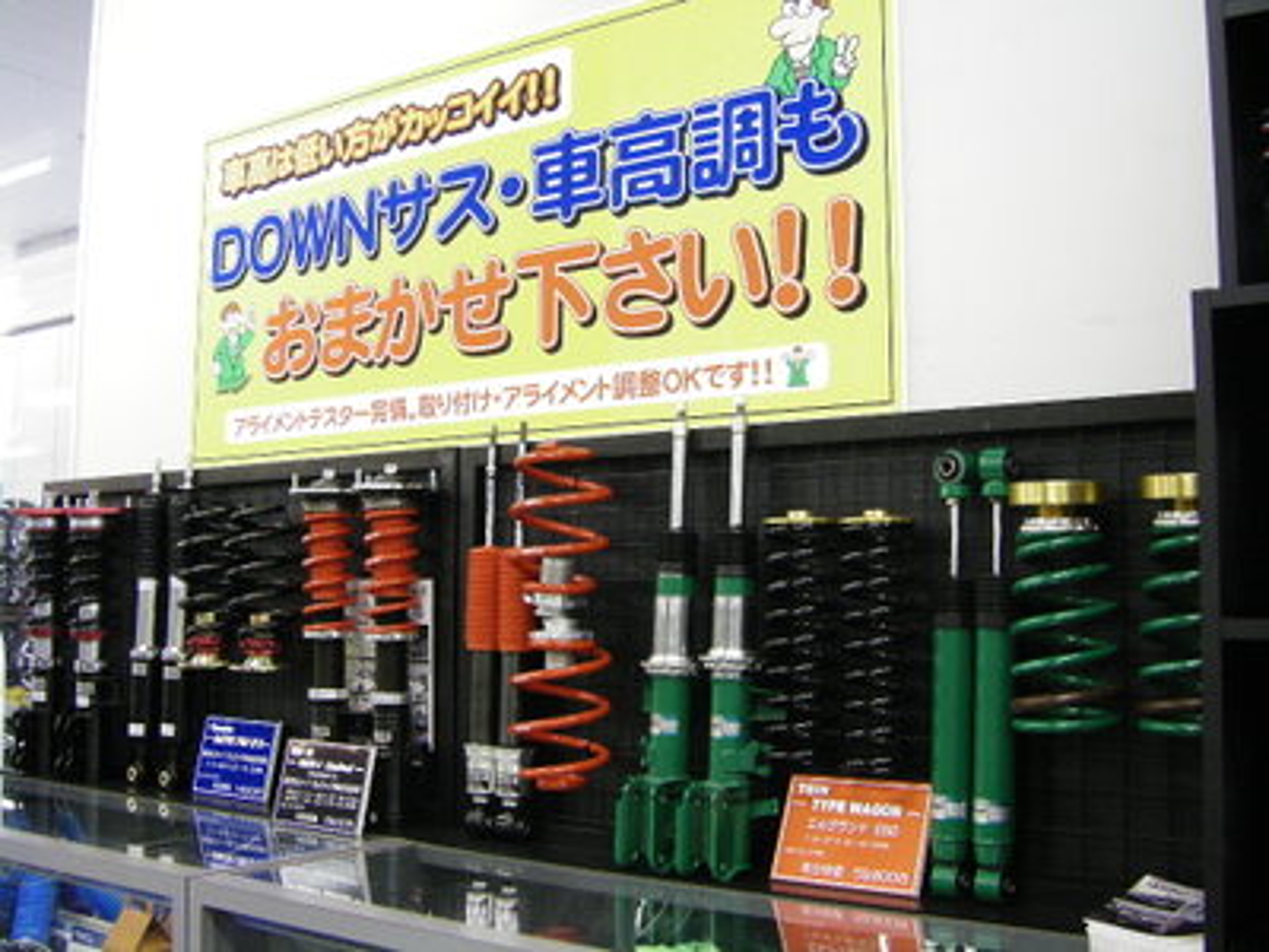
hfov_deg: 49.0
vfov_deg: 37.7
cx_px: 634
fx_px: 1393
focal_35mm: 38
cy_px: 476
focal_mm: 6.3
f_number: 3.5
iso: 400
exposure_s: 1/50
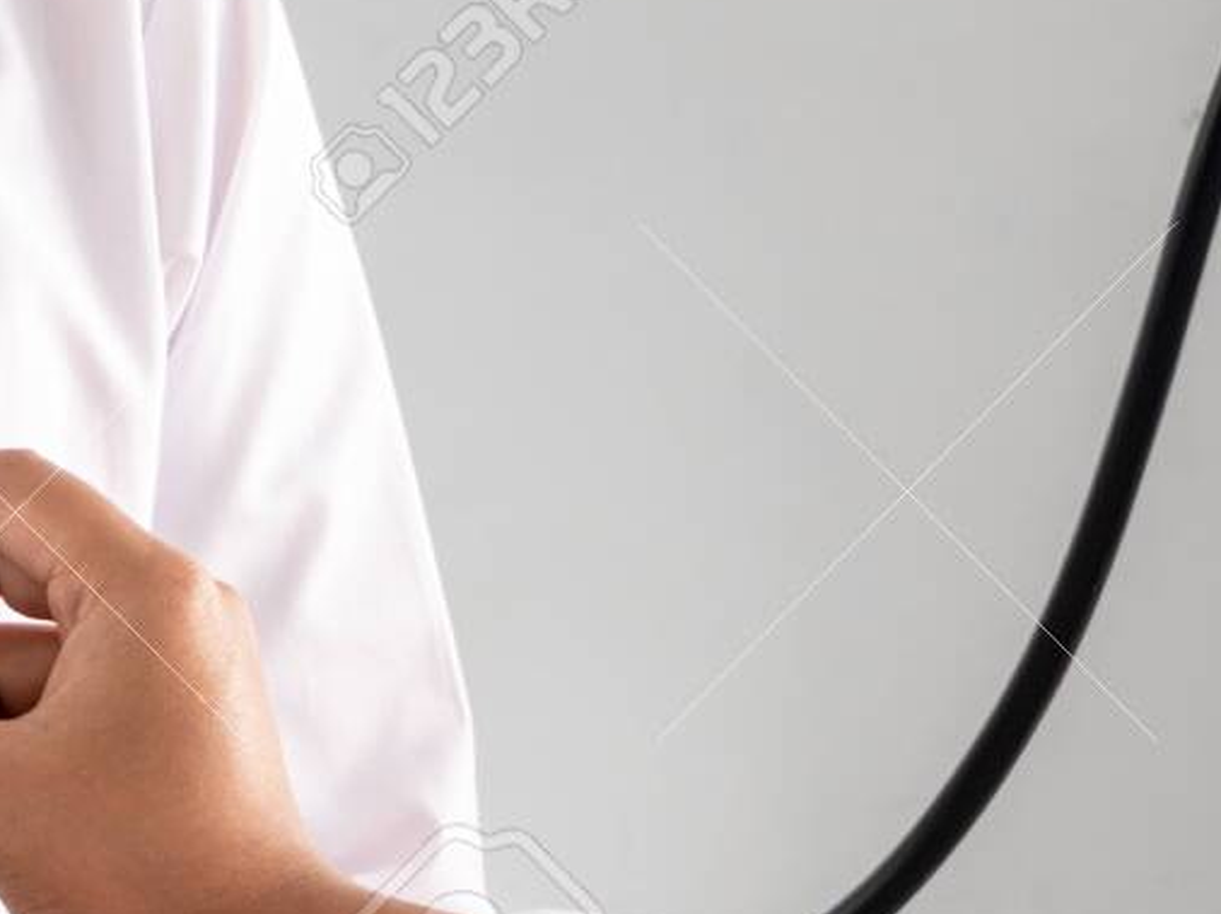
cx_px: 14
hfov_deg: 11.7
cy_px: 854
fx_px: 5923
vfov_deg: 8.8
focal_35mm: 168
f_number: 5.6
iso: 200
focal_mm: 45
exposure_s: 1/80
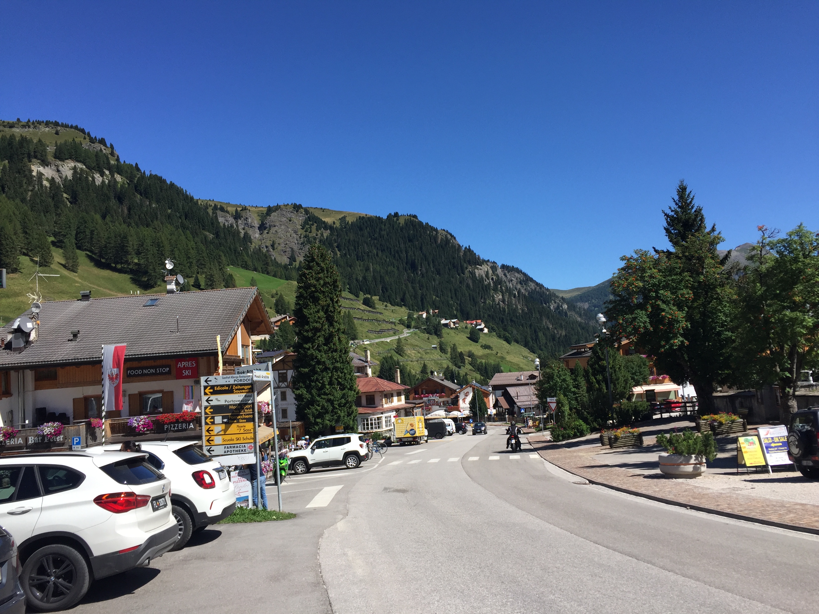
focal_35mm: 29
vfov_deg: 48.2
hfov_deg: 61.7
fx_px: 686
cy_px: 307
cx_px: 410
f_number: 2.2
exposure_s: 1/1799
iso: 32
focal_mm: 4.15
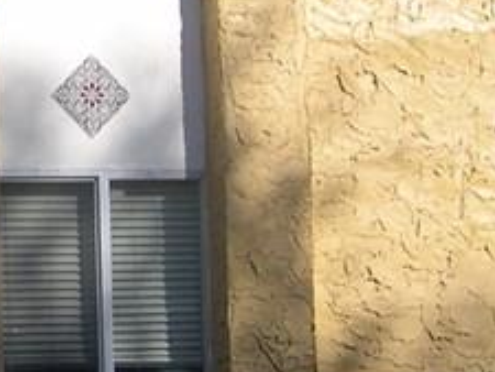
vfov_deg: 8.6
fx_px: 2475
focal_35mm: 173
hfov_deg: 10.9
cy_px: 145
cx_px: -275
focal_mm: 8
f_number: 7.6
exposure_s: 1/206
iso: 100
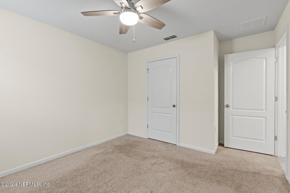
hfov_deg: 96.7
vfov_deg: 73.7
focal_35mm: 16
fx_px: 129
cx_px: 145
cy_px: 96
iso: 100
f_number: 8
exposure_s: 2.5
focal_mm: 16
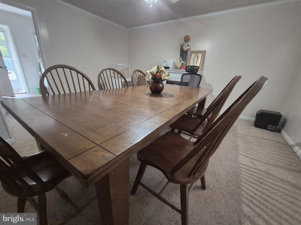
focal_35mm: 13
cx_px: 150
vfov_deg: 89.9
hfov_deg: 106.2
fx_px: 113
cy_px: 112
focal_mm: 1.74
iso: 1250
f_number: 2.2
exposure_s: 1/40
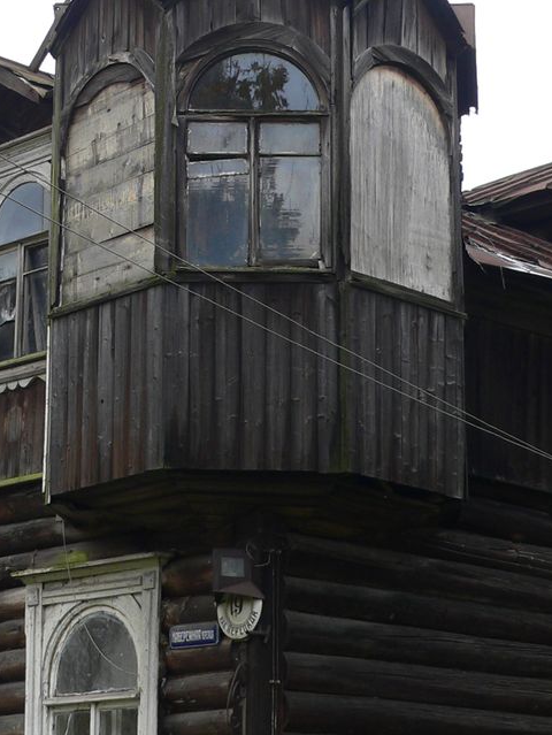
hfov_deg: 15.1
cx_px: 222
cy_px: 397
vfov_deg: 20.0
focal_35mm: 98
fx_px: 2082
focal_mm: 7.8
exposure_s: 1/125
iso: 80
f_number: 3.3
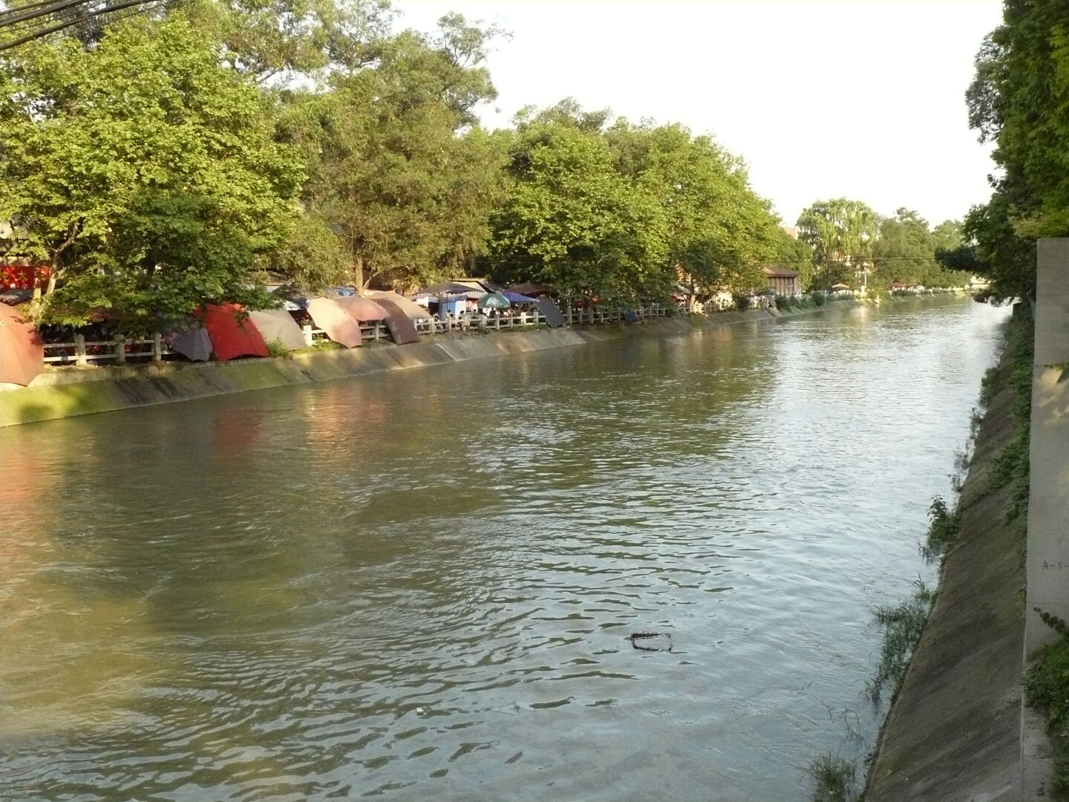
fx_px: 1112
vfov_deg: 39.7
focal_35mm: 36
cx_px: 534
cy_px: 401
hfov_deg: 51.4
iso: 400
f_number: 5.6
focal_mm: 6
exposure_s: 1/250
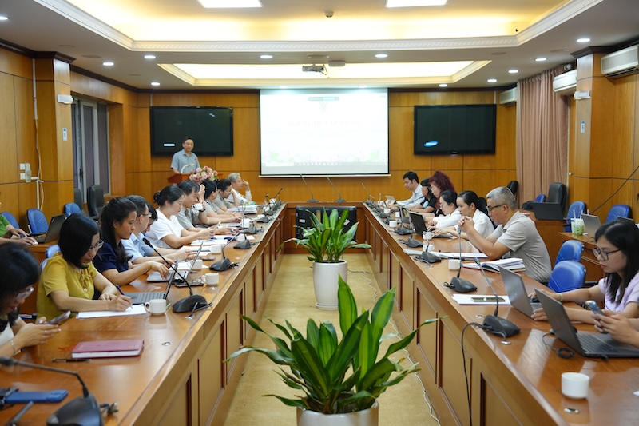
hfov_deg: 44.5
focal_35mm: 44
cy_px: 213
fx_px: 781
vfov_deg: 30.5
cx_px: 320
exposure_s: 1/160
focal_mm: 44
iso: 1600
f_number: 3.5
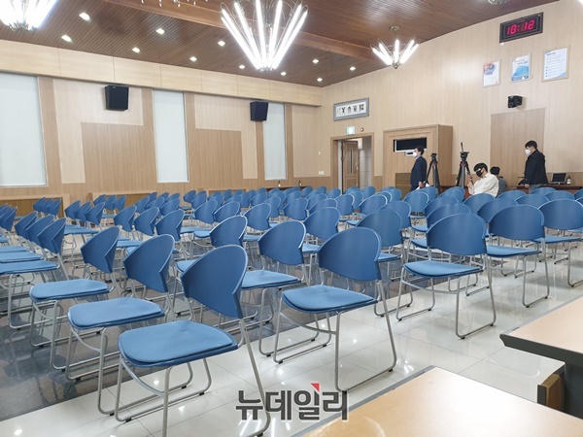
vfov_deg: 53.1
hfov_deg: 67.3
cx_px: 292
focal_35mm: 26
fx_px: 438
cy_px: 218
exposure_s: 1/60
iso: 200
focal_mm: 4.3
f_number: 2.4
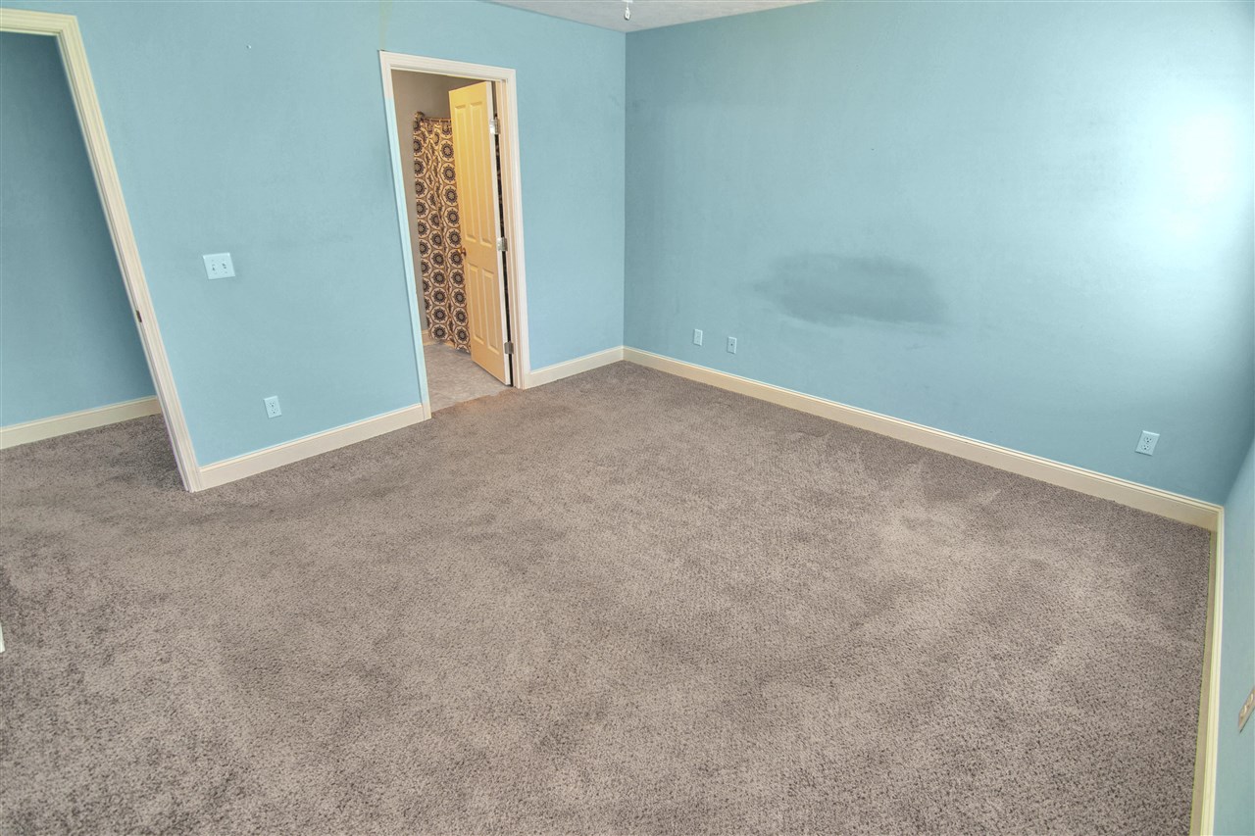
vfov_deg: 72.0
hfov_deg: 95.0
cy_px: 418
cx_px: 628
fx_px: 575
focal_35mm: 16
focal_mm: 11
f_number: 5.6
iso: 100
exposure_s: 1/8
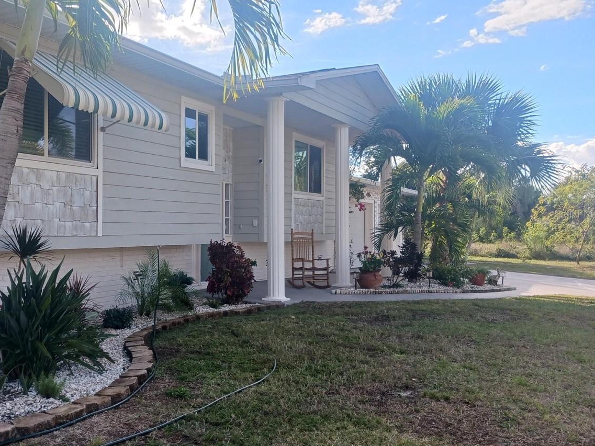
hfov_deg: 47.9
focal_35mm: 38
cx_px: 186
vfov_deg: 37.7
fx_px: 653
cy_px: 213
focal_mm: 4
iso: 20
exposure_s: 1/152
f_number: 1.8
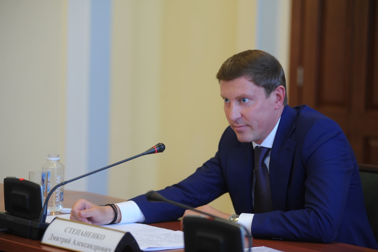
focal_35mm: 112
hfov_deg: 18.3
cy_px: 126
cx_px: 189
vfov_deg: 12.2
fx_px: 1175
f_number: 3.2
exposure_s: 1/200
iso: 1000
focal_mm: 112
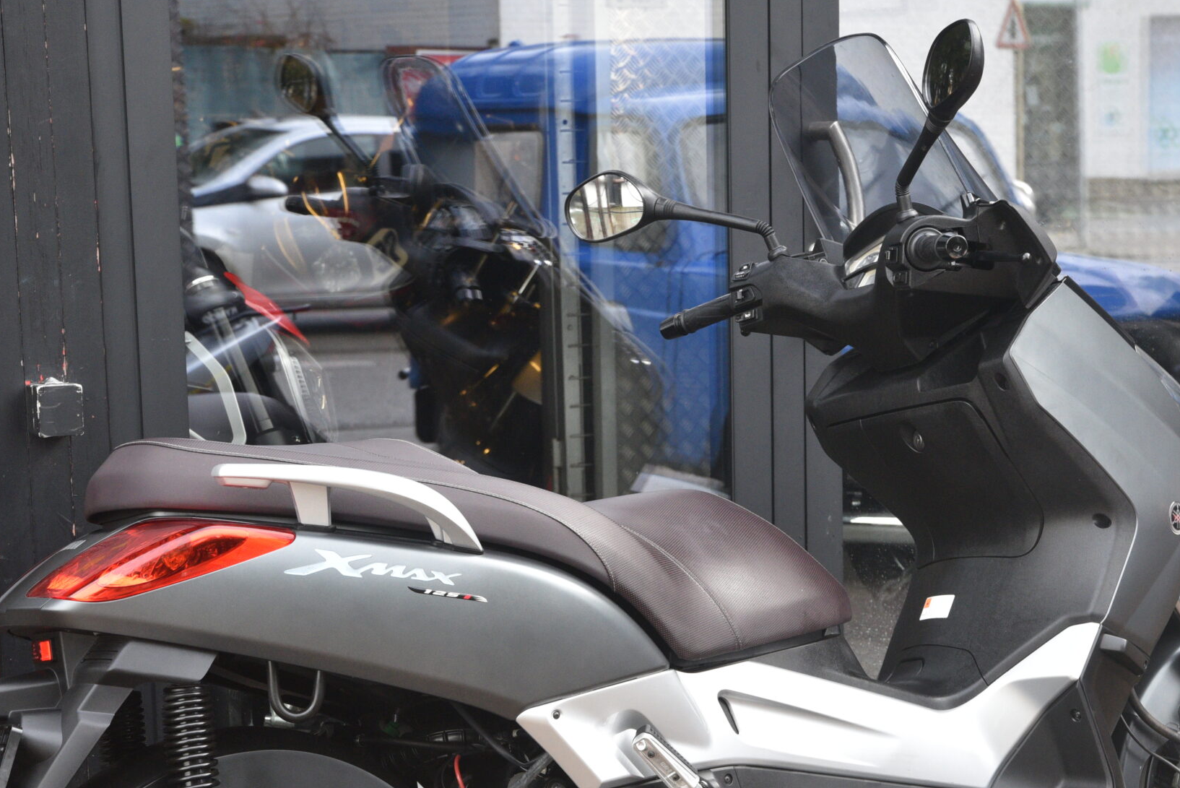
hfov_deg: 21.7
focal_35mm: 94
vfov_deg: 14.5
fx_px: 3082
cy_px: 602
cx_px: 654
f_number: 7.1
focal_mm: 60
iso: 2000
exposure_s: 1/200
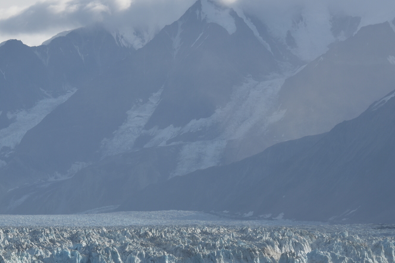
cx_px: 112
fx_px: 2370
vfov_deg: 6.4
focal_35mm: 216
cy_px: 148
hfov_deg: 9.5
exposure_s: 1/400
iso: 100
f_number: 10
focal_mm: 112
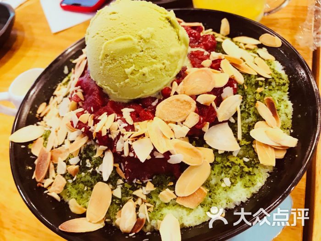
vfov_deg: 49.7
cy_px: 120
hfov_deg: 63.4
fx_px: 260
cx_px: 160
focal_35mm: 28
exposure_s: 1/17
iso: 100
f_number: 1.8
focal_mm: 3.99
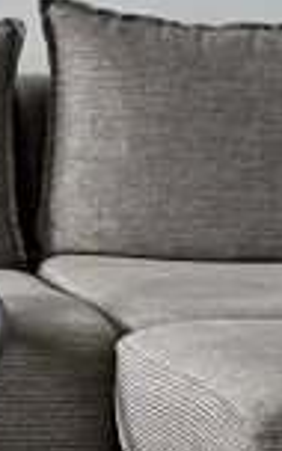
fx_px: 1931
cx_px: -484
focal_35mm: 157
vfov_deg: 13.3
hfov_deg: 7.6
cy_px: 350
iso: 250
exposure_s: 1/4
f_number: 4.5
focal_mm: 26
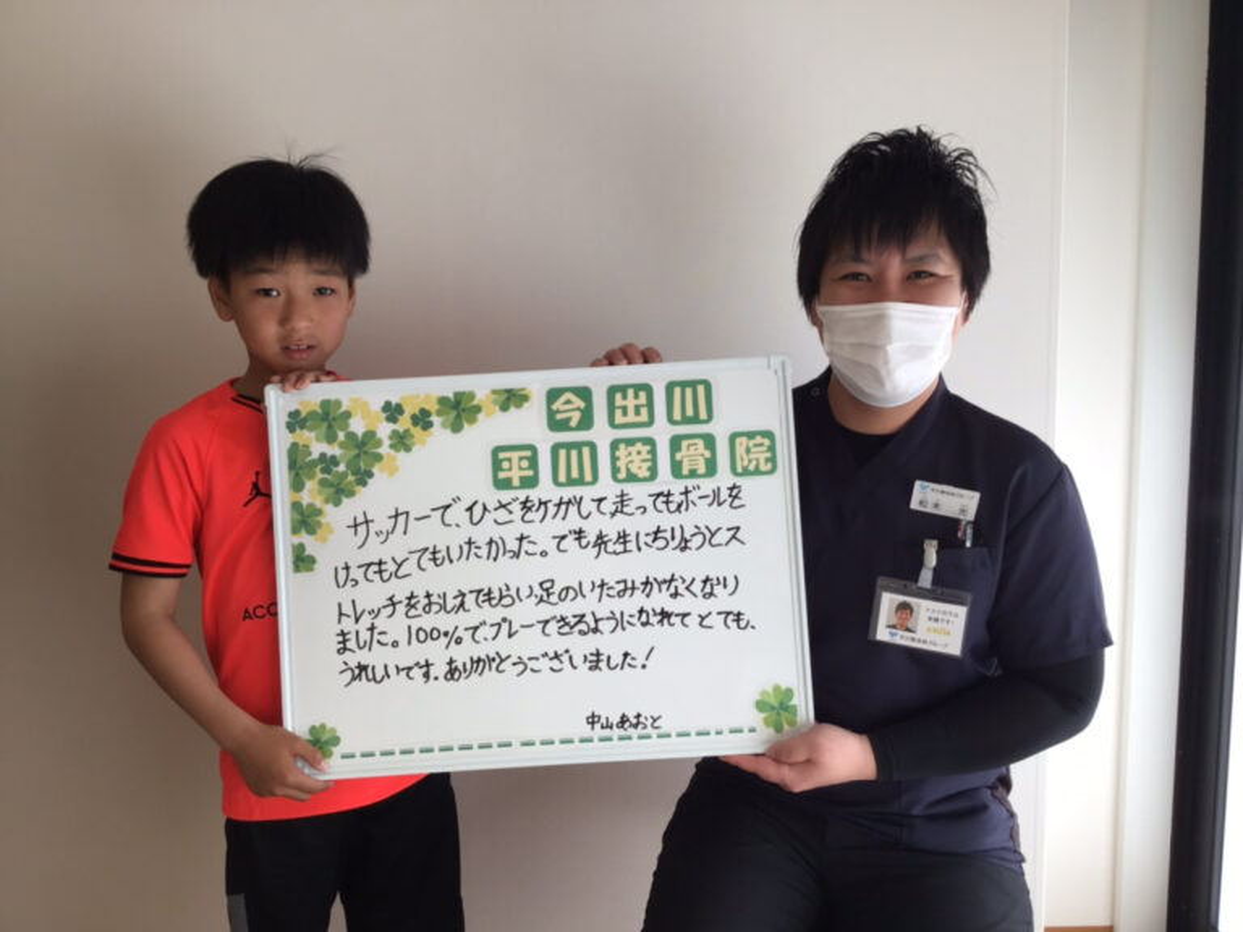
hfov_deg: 58.4
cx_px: 622
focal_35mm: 31
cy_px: 466
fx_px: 1113
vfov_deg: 45.4
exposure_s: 1/120
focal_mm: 3.3
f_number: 2.4
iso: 25
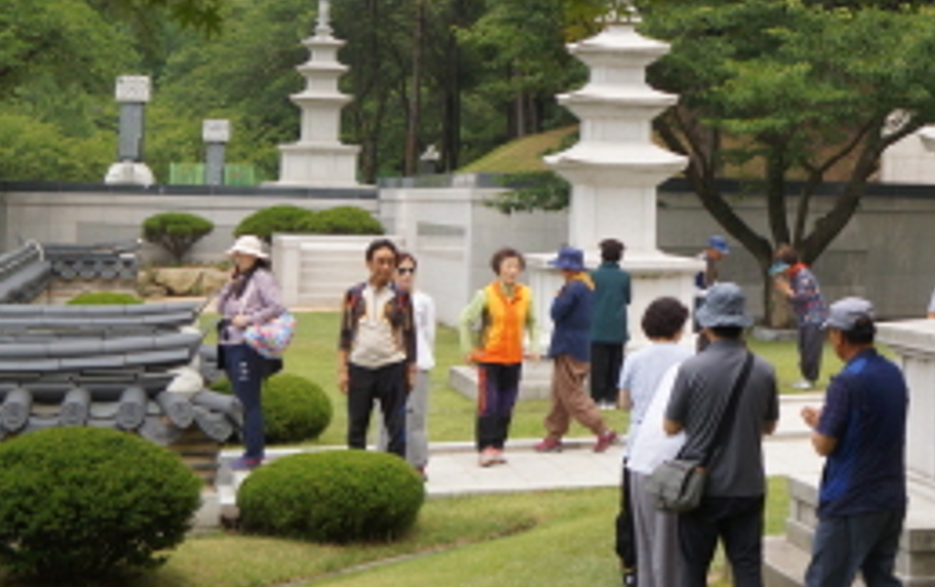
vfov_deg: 14.3
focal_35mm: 91
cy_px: 71
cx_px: 1160
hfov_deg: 21.0
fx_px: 2322
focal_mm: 22
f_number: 7.1
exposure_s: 1/160
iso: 100
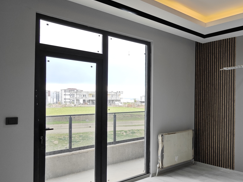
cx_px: 234
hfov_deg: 50.5
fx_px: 211
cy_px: 98
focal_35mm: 30
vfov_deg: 46.8
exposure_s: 1/100
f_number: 1.8
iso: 160
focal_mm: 2.03
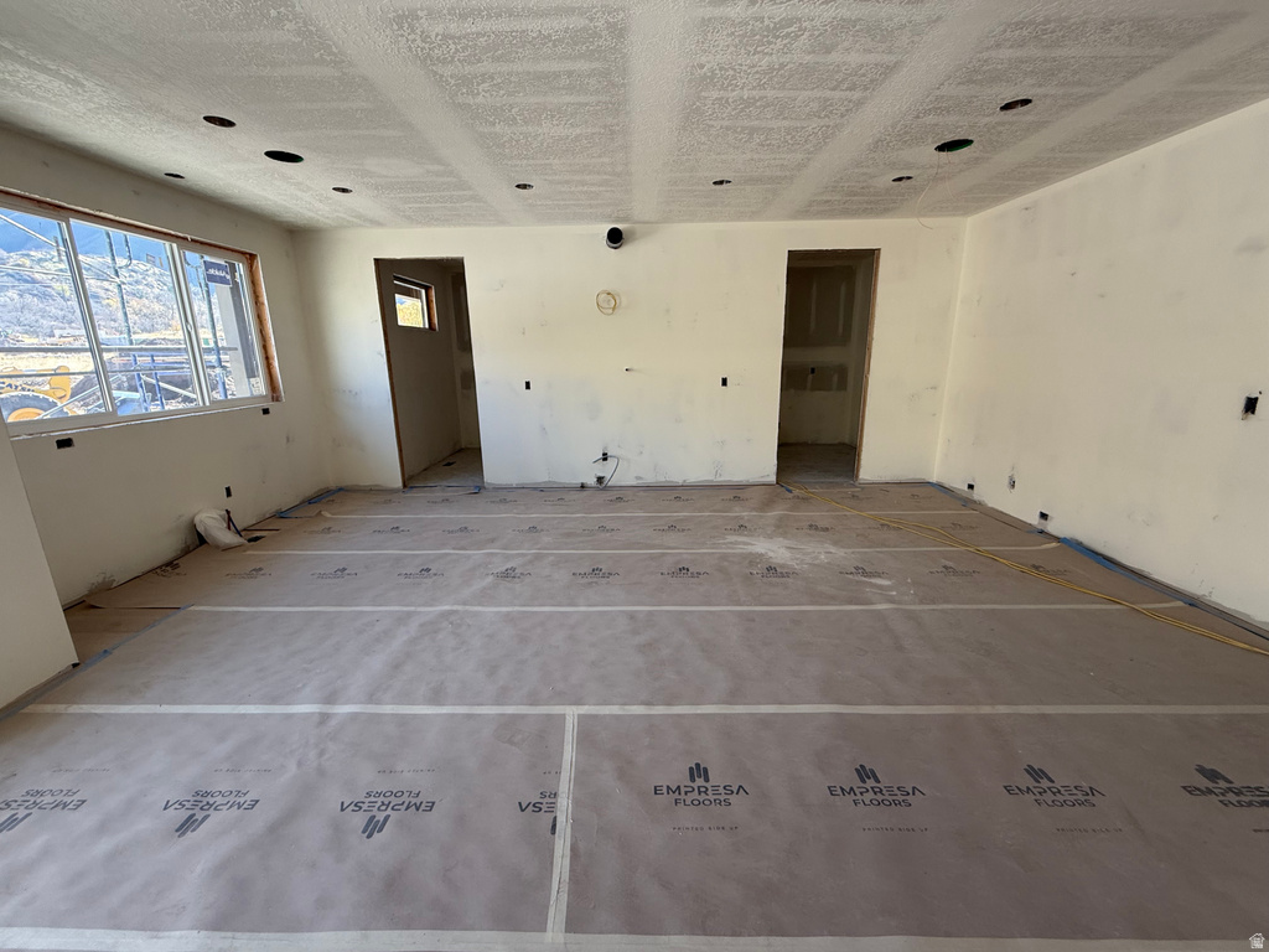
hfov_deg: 102.1
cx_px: 634
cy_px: 476
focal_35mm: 14
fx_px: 513
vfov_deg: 85.7
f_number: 2.2
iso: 80
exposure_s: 1/99
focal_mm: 2.22
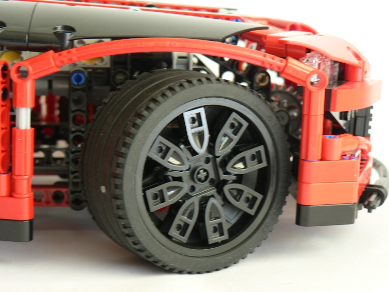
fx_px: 1191
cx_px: 194
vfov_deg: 14.0
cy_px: 146
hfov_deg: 18.5
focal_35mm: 106
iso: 80
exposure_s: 1/30
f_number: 3.2
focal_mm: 17.7
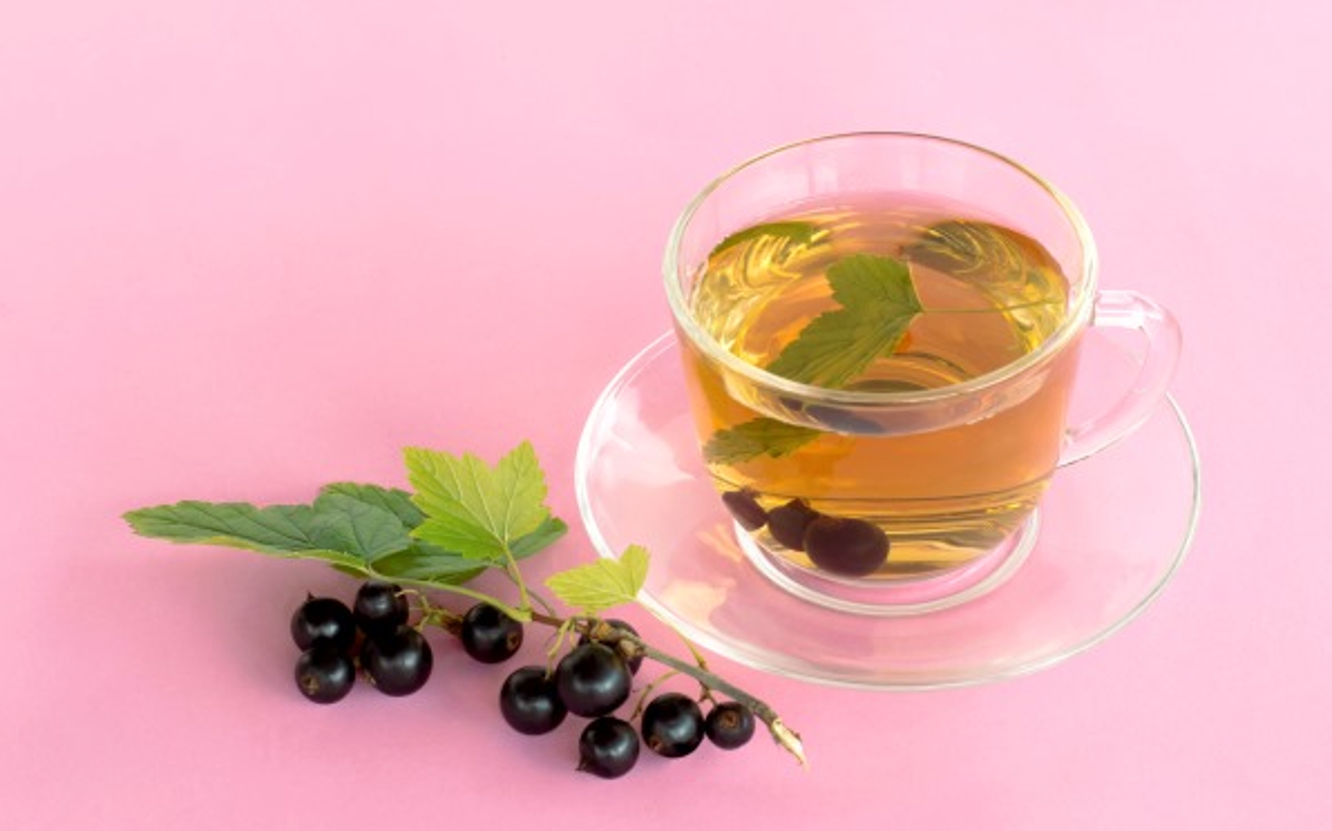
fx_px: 2794
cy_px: 442
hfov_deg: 26.8
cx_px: 668
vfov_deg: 16.9
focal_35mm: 77
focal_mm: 50
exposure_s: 1/20
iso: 100
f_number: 14
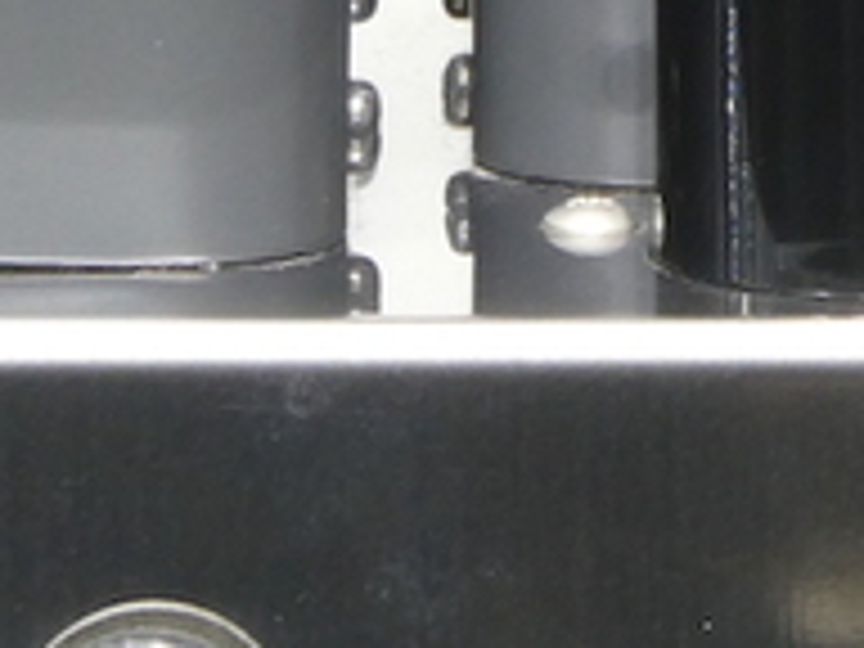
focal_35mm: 1251
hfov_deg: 1.6
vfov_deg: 1.2
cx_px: 626
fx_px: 31224
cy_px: 0
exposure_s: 1/3.2
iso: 200
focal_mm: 44.8
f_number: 5.6
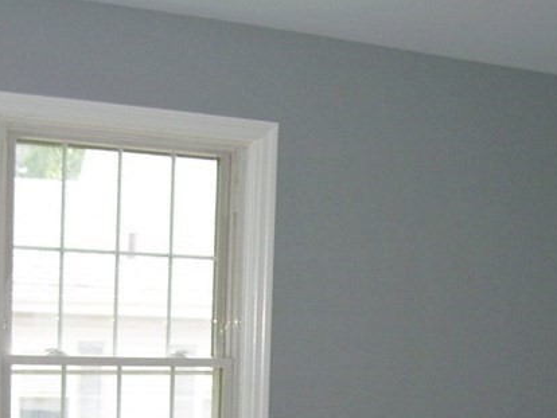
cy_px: 429
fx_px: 1352
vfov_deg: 17.2
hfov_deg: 23.3
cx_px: 318
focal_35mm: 84
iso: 80
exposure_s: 1/60
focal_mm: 5.6
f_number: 2.7
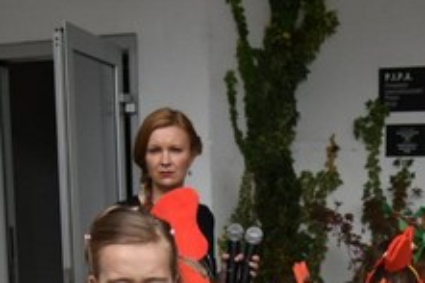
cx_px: 287
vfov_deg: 14.3
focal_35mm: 89
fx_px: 1050
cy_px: 423
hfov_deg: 22.8
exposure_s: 1/4000
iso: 1000
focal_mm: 24
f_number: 4
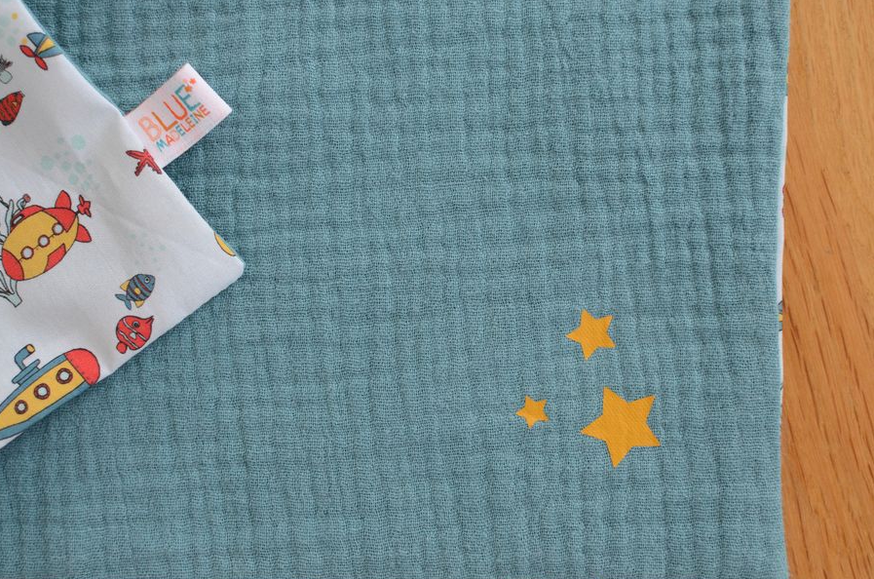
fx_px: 1419
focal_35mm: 59
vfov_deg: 23.1
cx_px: 389
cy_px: 286
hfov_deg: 34.2
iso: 640
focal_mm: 35
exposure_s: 1/250
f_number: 2.8
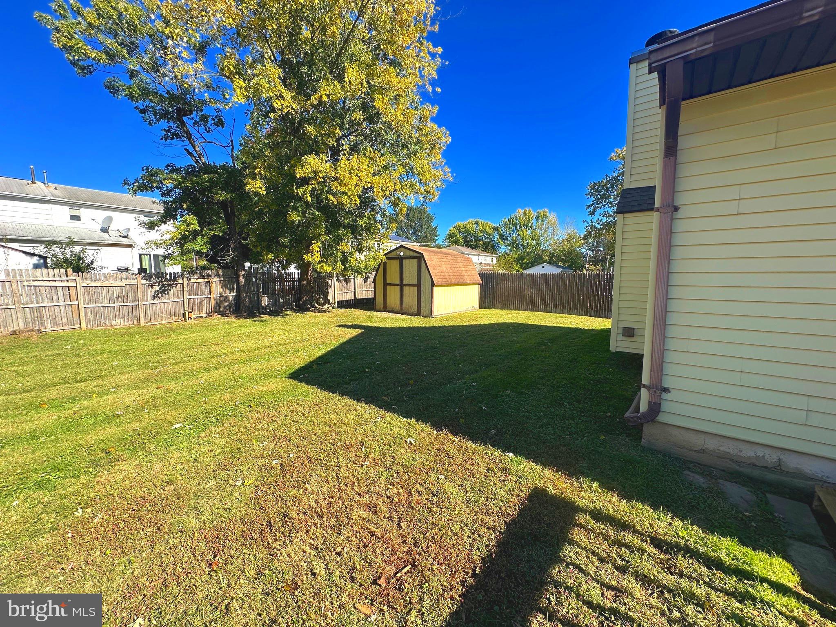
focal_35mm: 14
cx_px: 418
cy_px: 314
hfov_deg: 102.1
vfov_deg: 85.7
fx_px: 338
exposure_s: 1/729
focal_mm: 2.22
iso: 40
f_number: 2.2
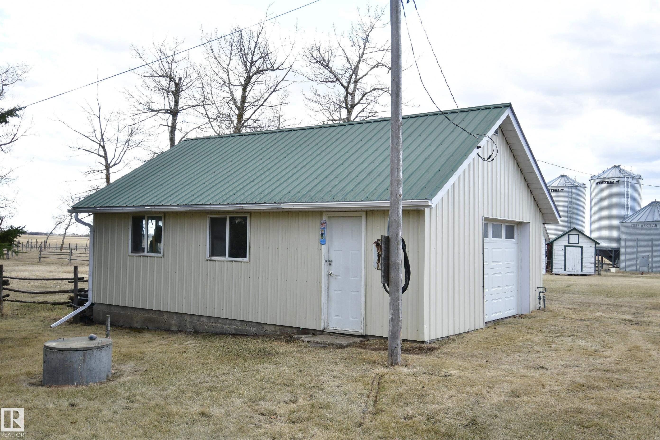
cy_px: 220
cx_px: 330
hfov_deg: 57.2
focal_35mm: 33
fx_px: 605
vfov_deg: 40.0
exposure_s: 1/1000
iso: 400
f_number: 4
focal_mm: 22
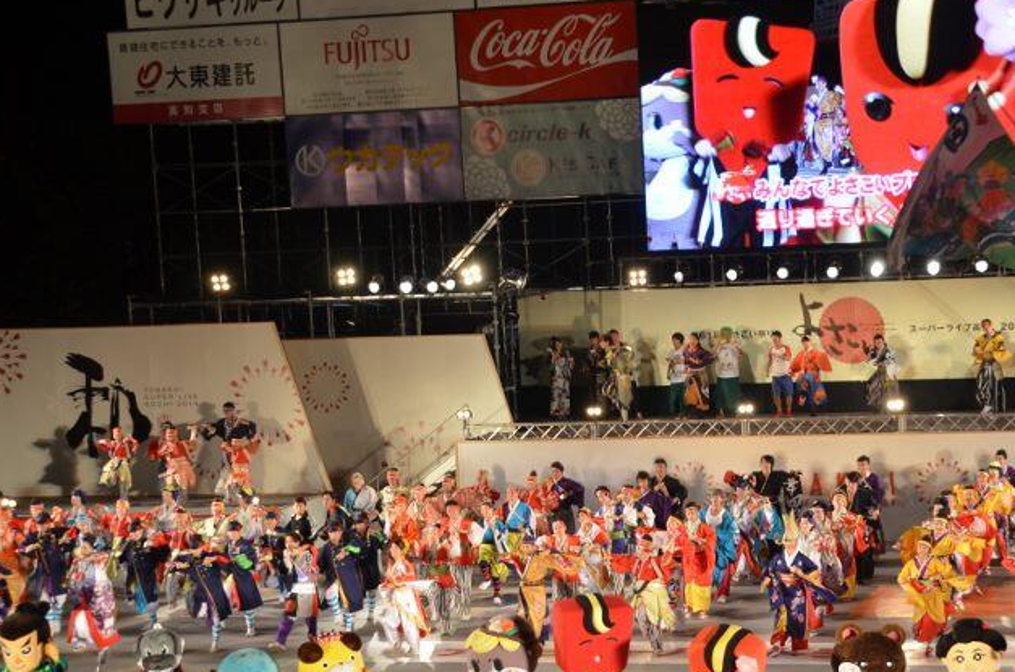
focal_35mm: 84
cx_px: 659
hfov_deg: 24.2
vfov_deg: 16.2
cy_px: 411
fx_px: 2357
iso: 400
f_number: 5
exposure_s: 1/100
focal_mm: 35
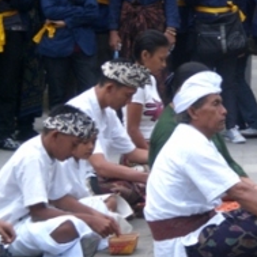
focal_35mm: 213
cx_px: 194
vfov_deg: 8.2
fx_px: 1789
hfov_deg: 8.2
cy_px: 94
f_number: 5.9
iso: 200
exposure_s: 1/80
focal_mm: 18.9
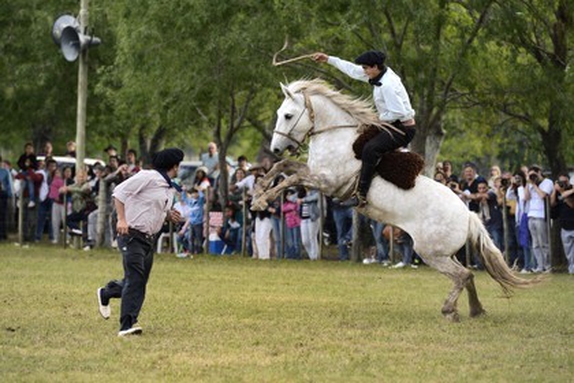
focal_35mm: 200
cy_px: 192
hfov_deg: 10.3
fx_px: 3189
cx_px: 287
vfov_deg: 6.9
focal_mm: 200
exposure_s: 1/1000
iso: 800
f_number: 4.5
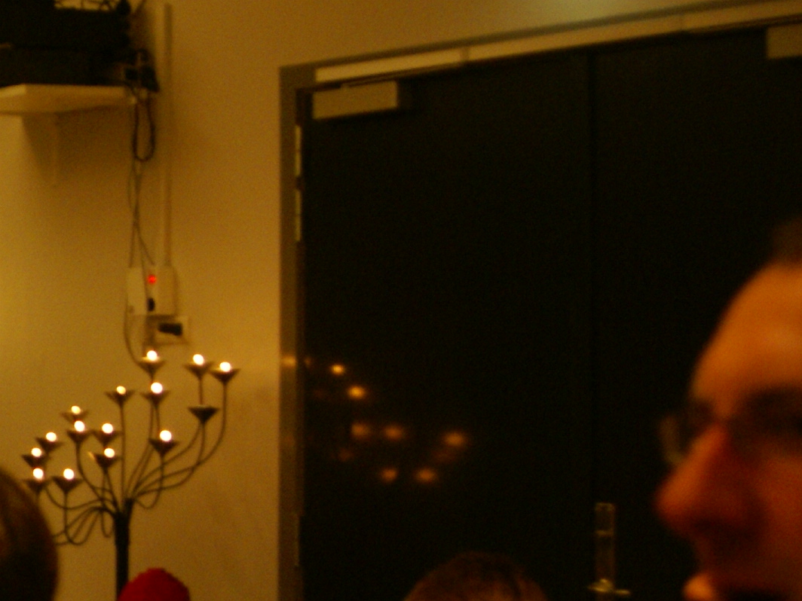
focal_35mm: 110
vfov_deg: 13.4
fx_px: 2549
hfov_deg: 16.8
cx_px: -271
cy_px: 193
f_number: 4
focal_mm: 28
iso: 400
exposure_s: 1/20
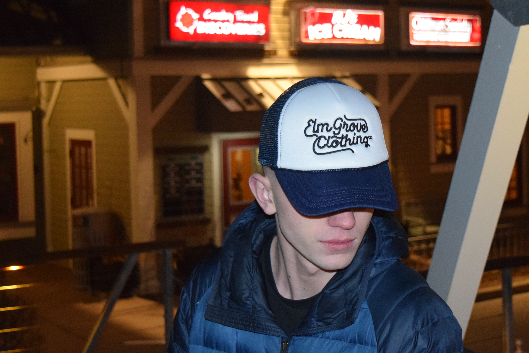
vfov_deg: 20.3
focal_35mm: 67
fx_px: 984
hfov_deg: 30.0
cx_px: 328
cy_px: 129
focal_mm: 32
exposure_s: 1/60
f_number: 4.5
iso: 3200
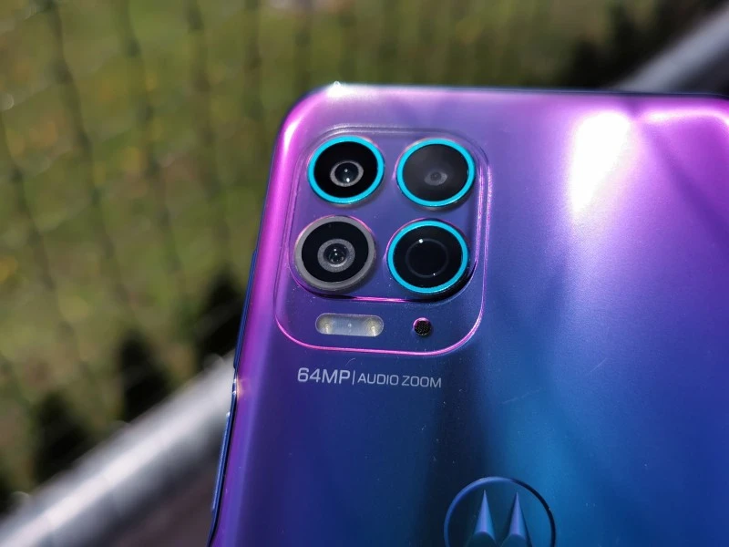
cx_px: 364
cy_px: 274
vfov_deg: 35.1
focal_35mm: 41
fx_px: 863
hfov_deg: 45.8
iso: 50
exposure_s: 1/5882
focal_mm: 5.56
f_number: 1.6
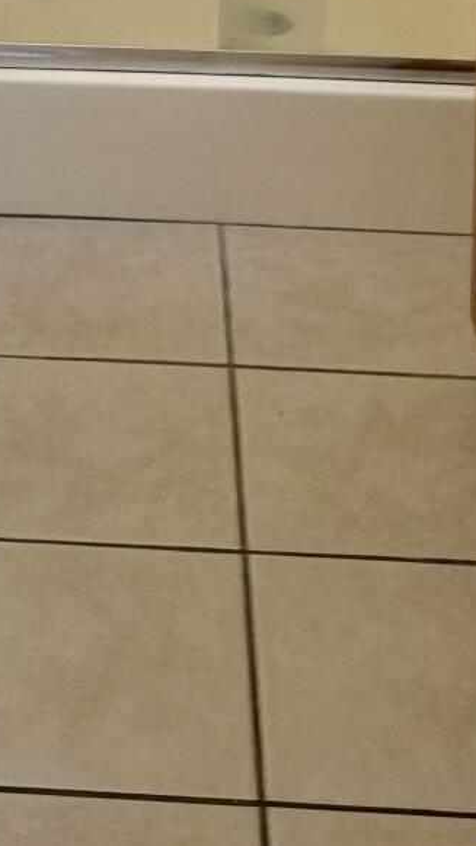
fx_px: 2019
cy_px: -358
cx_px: 25
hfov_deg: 13.3
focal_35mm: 90
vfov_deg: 20.8
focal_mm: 6.76
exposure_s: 1/75
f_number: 1.78
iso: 200
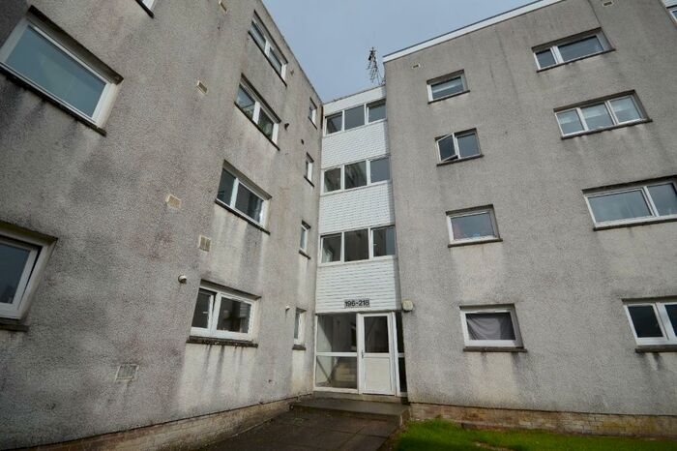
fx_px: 282
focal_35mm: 15
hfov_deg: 100.4
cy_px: 226
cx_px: 338
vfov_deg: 77.3
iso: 100
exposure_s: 1/320
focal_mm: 10
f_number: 9
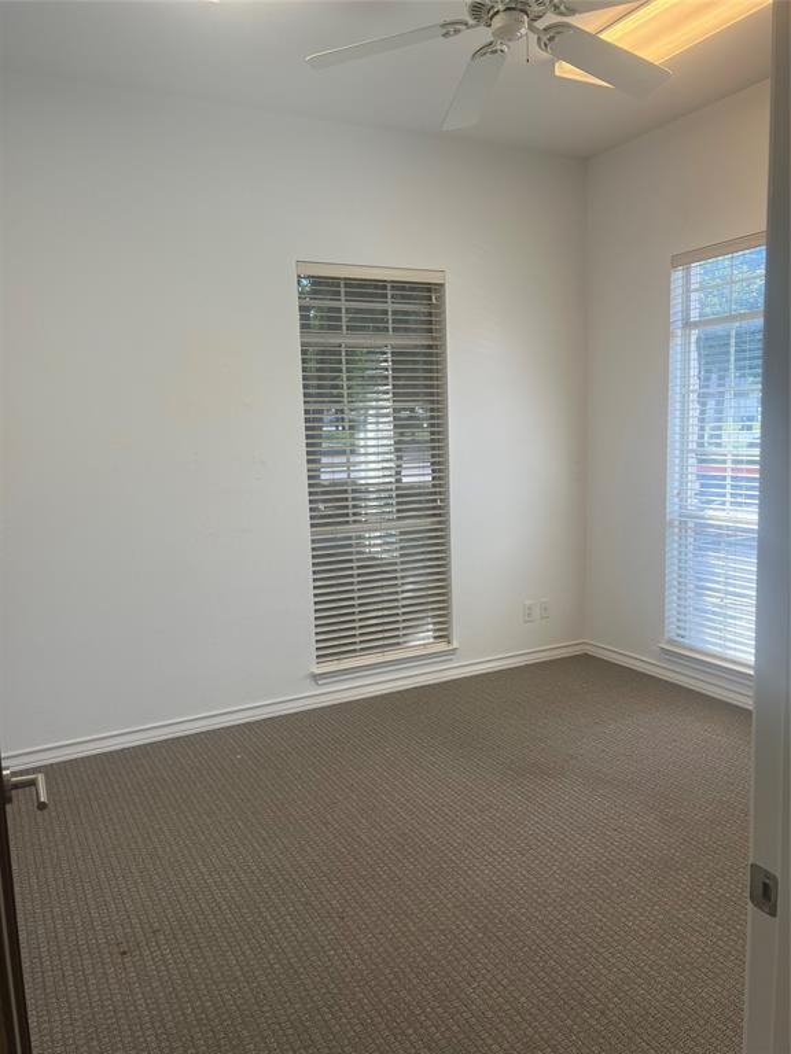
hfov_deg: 53.1
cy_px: 527
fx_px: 792
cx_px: 396
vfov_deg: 67.3
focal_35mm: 26
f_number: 1.5
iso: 40
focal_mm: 5.7
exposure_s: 1/255
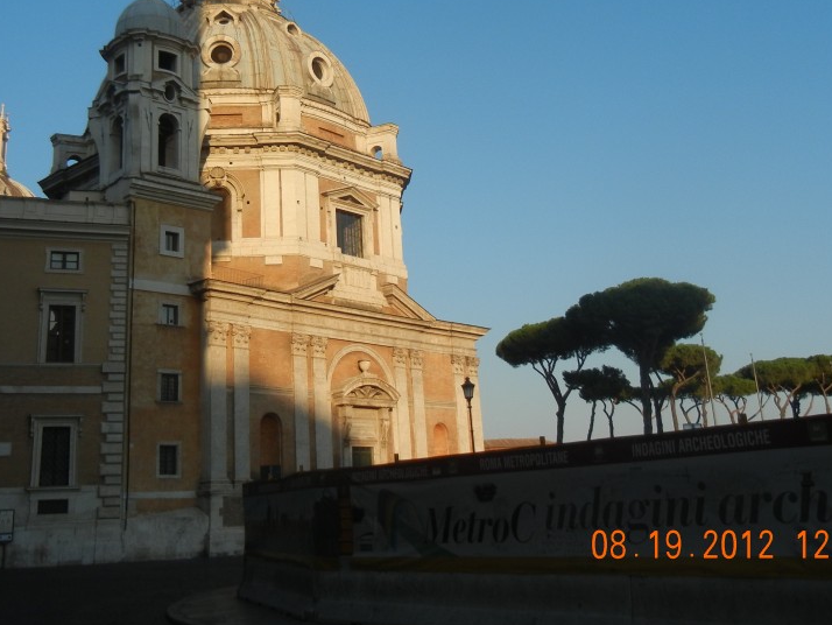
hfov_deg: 43.7
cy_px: 190
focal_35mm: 43
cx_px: 361
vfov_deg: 33.2
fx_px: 1034
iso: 160
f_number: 7
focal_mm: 5.4
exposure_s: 1/283
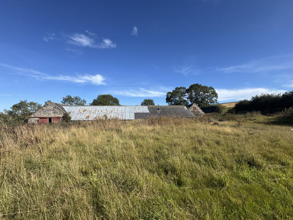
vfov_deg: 85.7
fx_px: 119
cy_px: 110
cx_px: 146
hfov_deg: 102.1
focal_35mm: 14
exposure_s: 1/2083
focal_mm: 2.22
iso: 50
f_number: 2.2
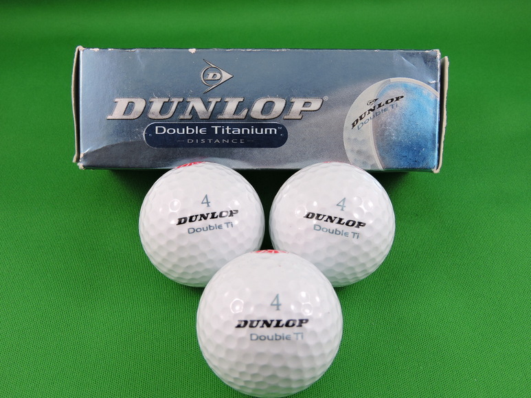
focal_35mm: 40
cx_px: 266
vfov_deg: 36.0
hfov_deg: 46.8
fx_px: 614
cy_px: 199
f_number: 3.8
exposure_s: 1/40
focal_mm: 7.2
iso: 100
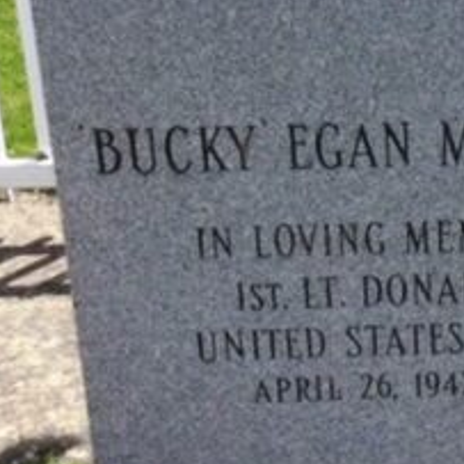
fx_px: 1228
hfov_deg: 20.6
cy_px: 203
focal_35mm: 81
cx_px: 482
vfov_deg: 21.4
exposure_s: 1/1199
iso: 25
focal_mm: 3.3
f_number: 2.4
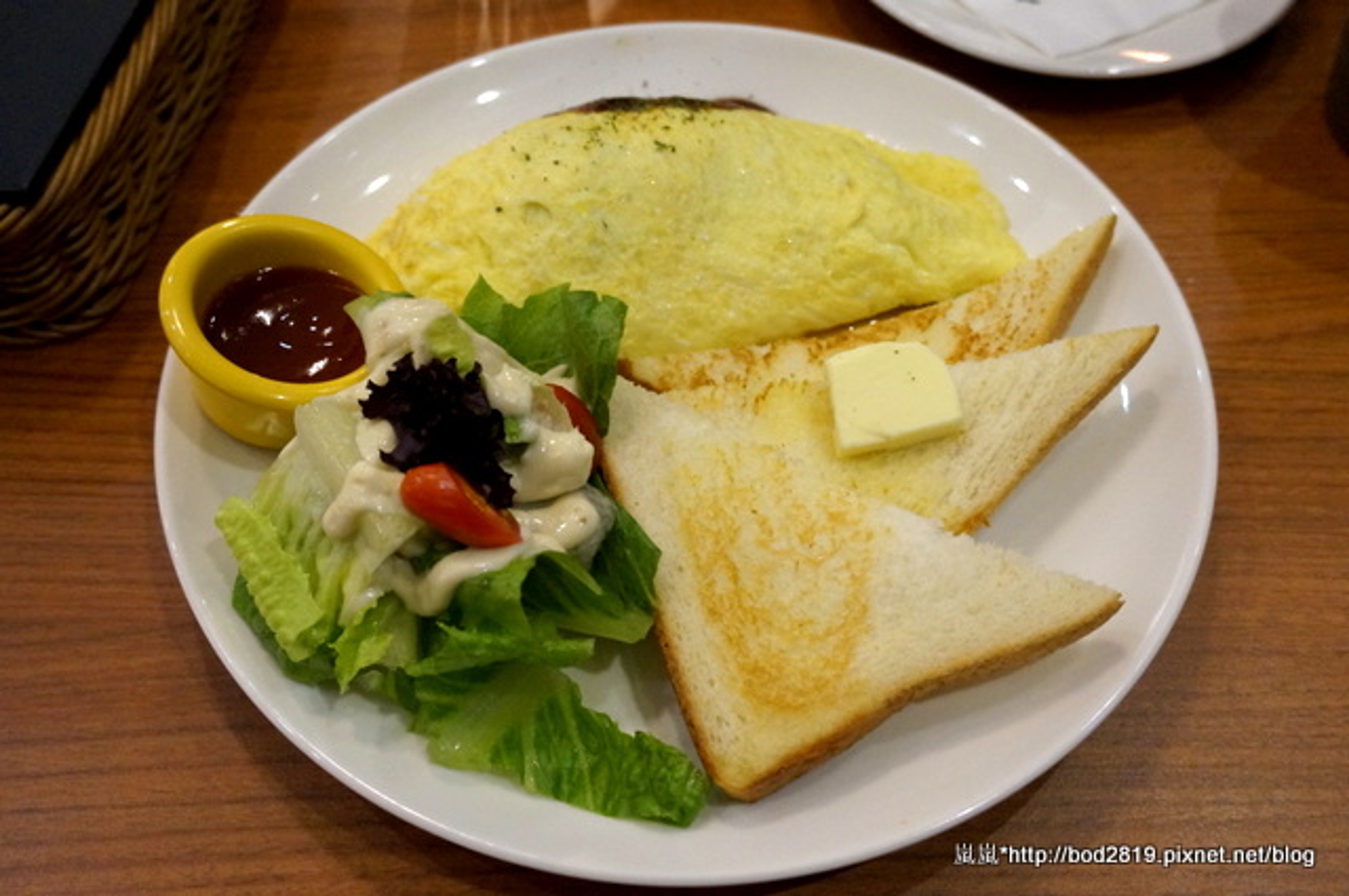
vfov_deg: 39.9
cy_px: 448
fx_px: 1235
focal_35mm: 33
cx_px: 674
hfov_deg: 57.3
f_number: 4
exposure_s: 1/40
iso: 3200
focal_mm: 22
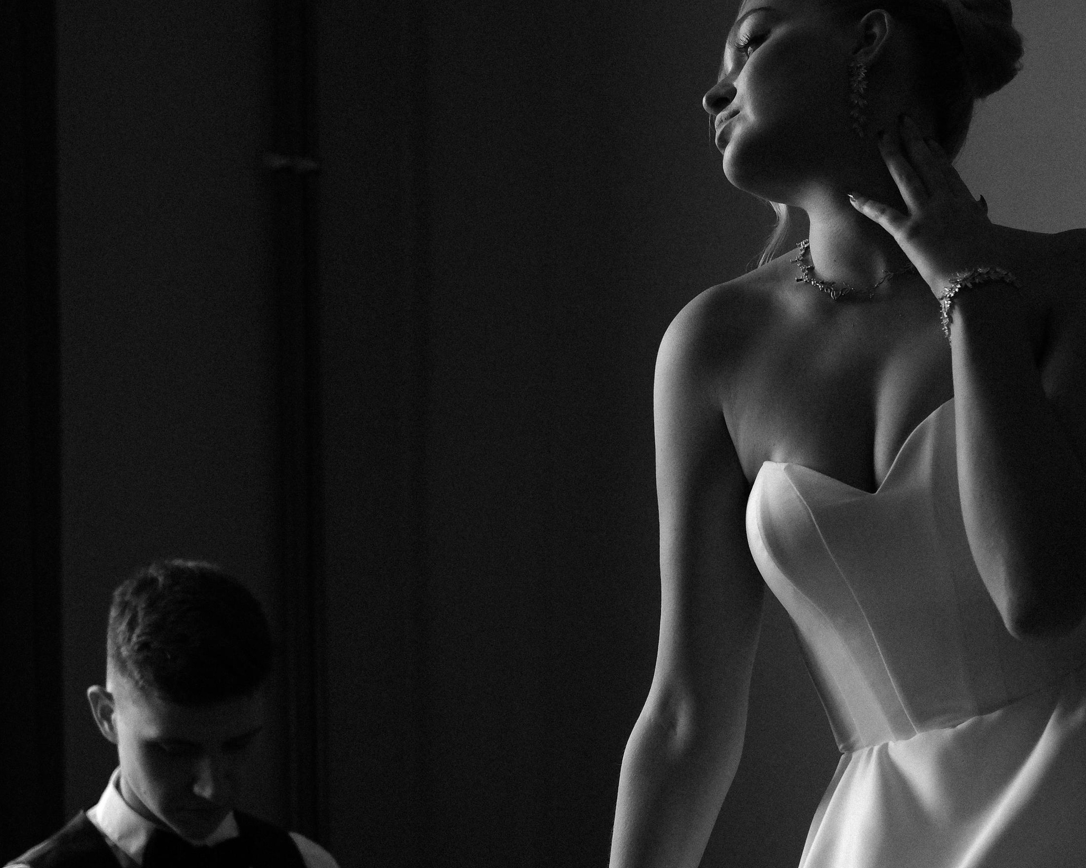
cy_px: 644
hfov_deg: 20.6
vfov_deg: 16.5
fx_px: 2989
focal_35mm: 93
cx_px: 581
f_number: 2
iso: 2500
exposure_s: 1/250
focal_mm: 35
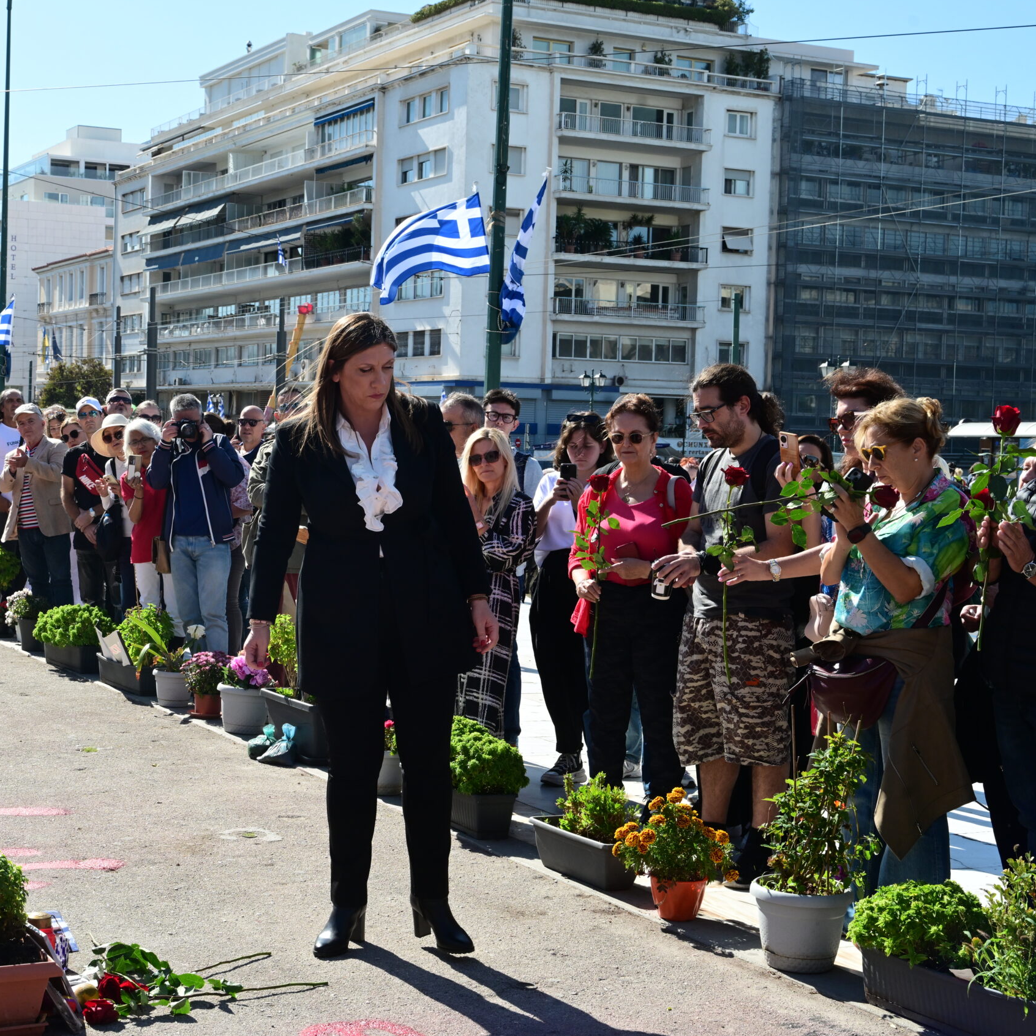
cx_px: 330
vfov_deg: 31.6
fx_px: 1828
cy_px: 519
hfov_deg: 31.3
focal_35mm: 54
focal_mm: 42
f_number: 10
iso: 640
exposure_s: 1/640
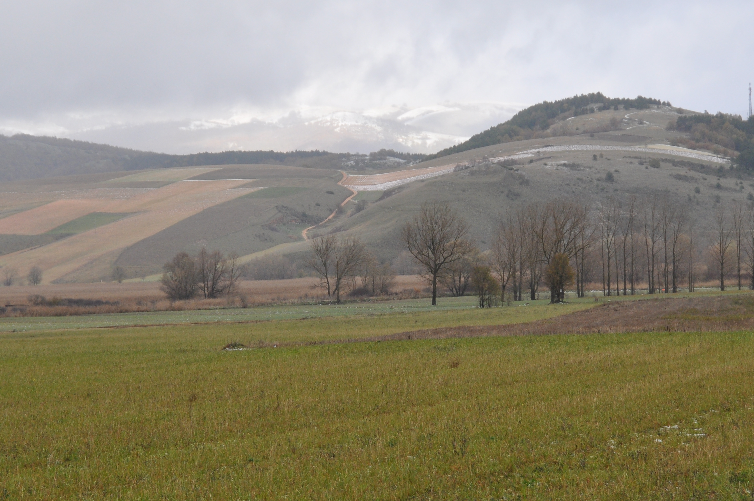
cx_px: 345
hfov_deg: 15.9
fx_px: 2699
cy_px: 272
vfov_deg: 10.6
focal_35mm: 129
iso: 500
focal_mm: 62
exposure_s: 1/800
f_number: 7.1
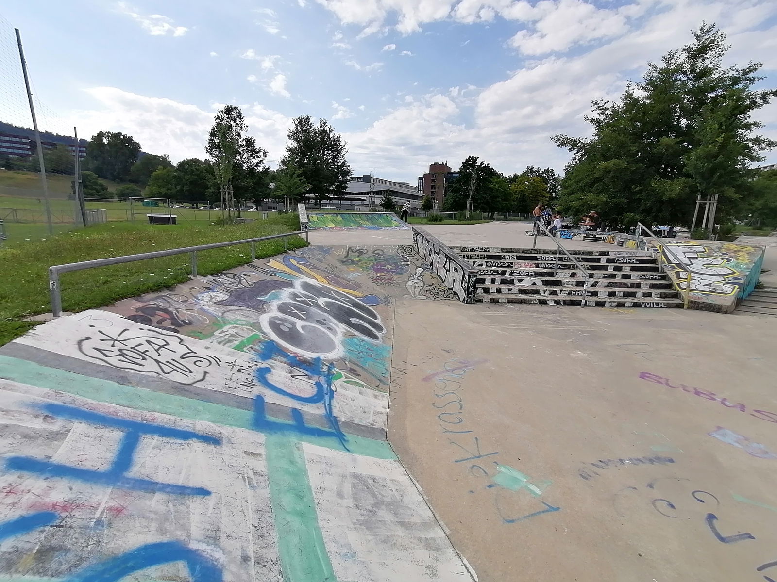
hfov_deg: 91.0
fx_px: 382
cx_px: 388
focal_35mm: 17
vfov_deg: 74.7
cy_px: 291
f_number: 2.4
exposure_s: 1/1653
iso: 50
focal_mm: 2.7
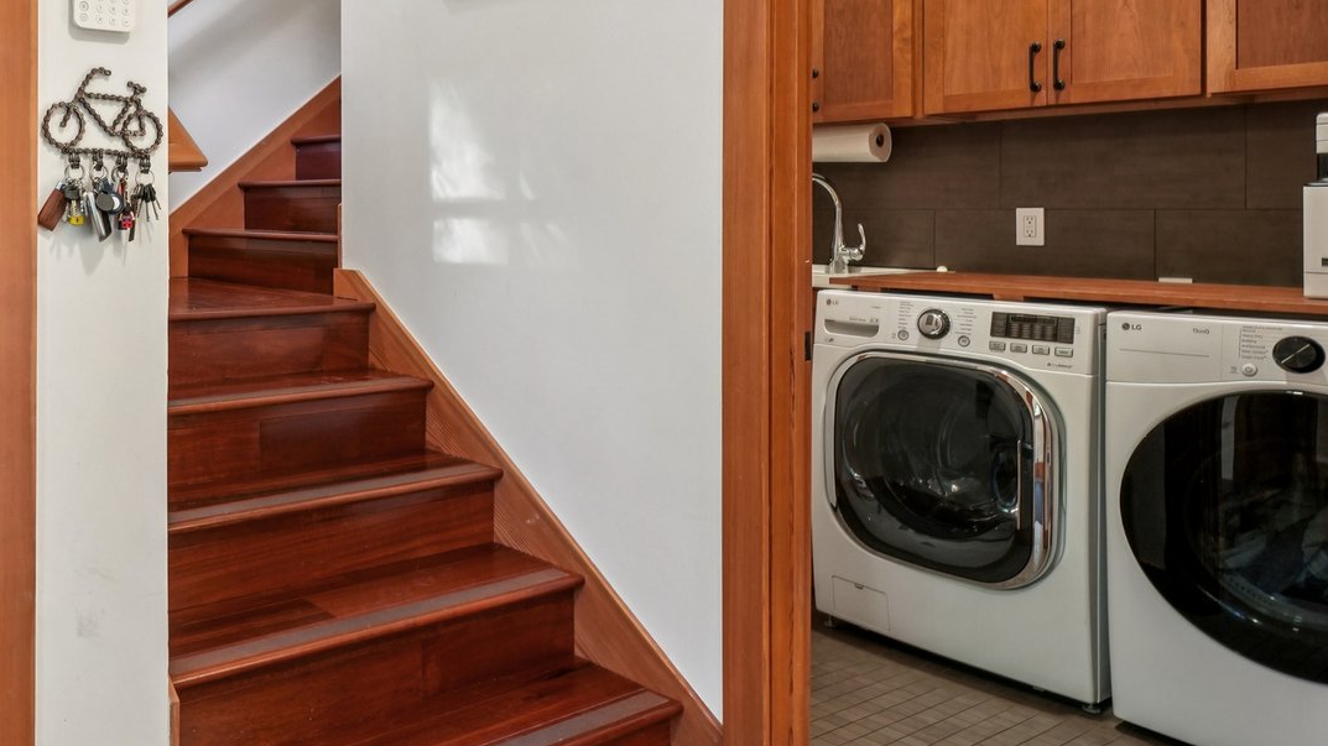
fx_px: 986
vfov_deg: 40.6
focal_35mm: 28
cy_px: 208
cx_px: 243
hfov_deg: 61.6
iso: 640
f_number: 8
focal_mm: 14
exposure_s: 1/25
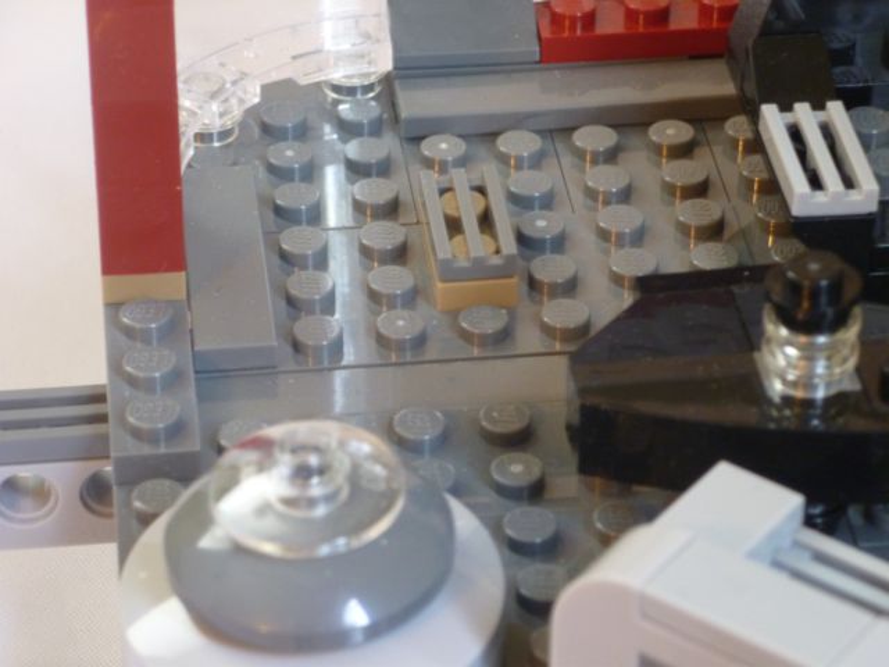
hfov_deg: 15.4
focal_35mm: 128
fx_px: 3287
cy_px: 334
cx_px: 444
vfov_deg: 11.6
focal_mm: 22.8
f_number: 5.9
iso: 400
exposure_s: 1/2
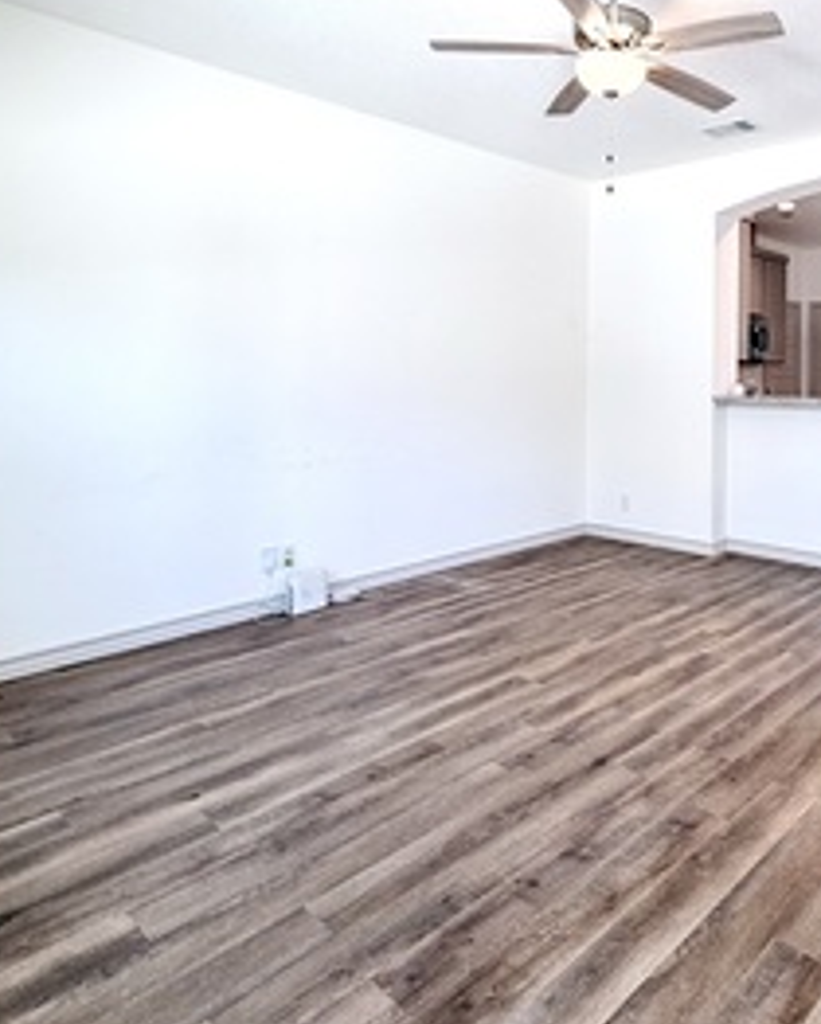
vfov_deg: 66.9
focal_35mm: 25
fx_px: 758
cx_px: 645
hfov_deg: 53.4
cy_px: 379
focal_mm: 2.22
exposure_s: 1/120
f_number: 2.2
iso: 80
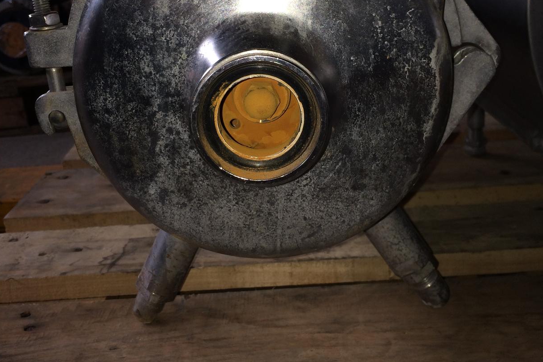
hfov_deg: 46.4
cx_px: 269
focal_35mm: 42
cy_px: 111
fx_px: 633
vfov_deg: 31.6
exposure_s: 1/85
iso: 32
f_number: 2.2
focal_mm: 4.12
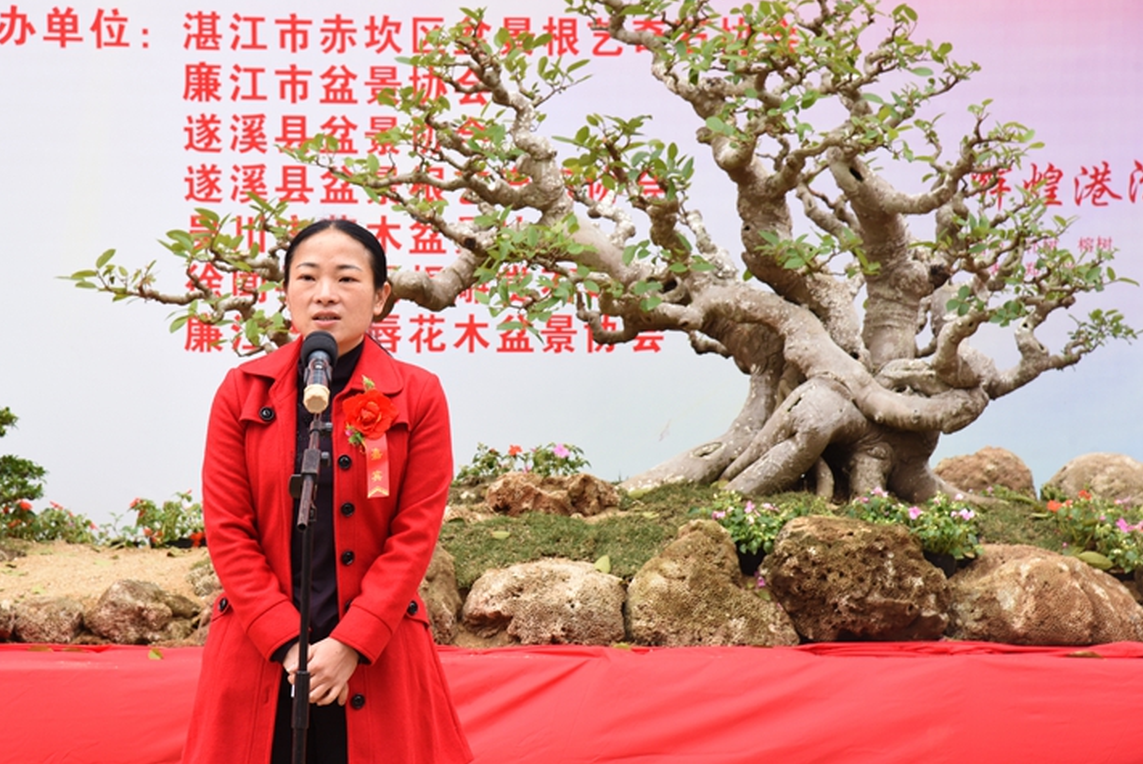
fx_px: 4289
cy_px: 360
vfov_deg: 10.2
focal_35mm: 135
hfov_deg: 15.2
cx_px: 513
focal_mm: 120
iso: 640
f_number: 8
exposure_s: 1/125
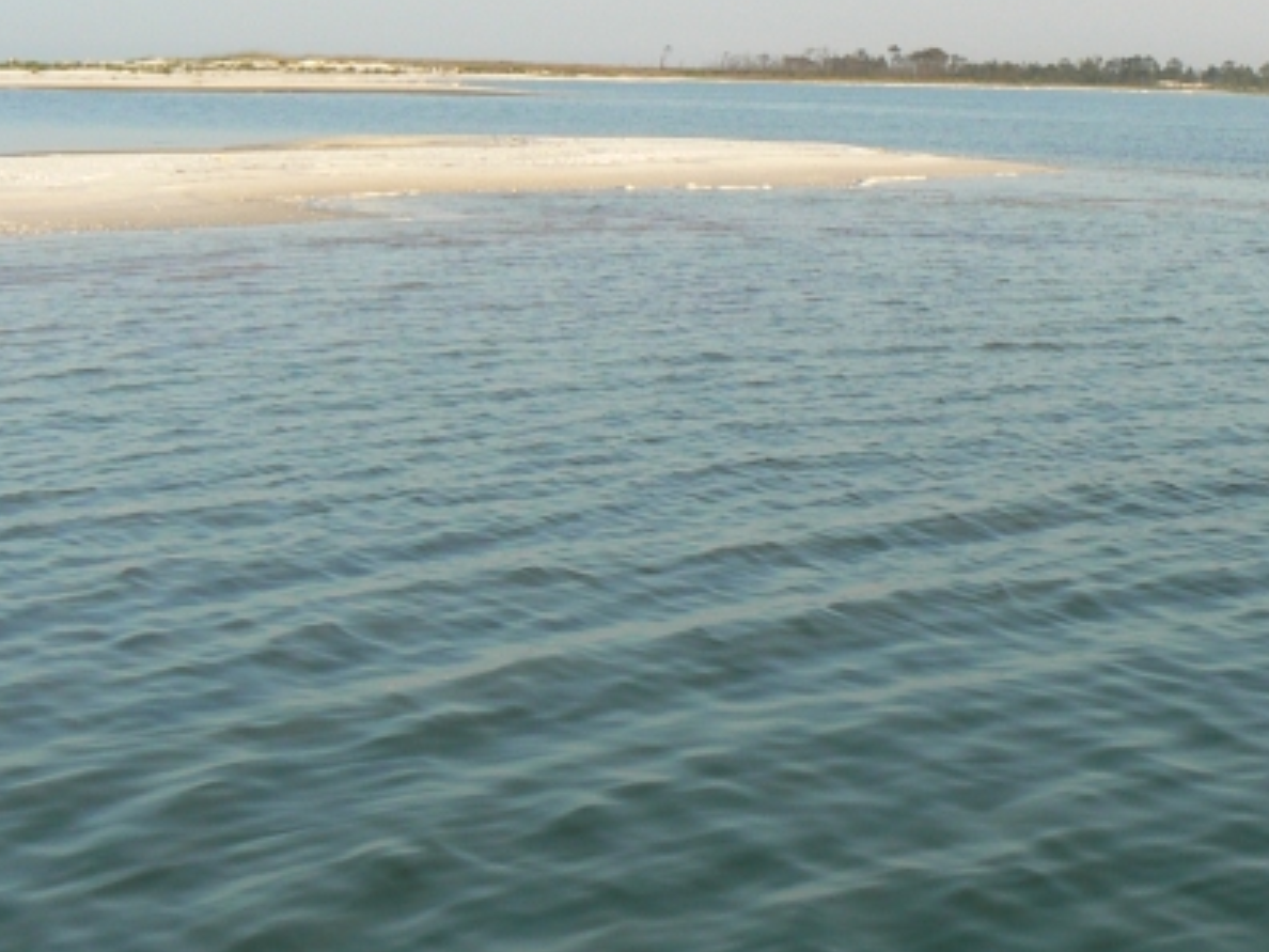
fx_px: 2749
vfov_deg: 19.6
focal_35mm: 75
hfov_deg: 25.9
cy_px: 394
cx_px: 833
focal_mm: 6
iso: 80
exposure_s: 1/200
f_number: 5.6
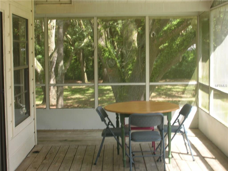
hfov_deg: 30.7
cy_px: 86
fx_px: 415
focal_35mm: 63
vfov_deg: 23.3
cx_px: 114
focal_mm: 10.4
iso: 50
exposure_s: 1/25
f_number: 6.1
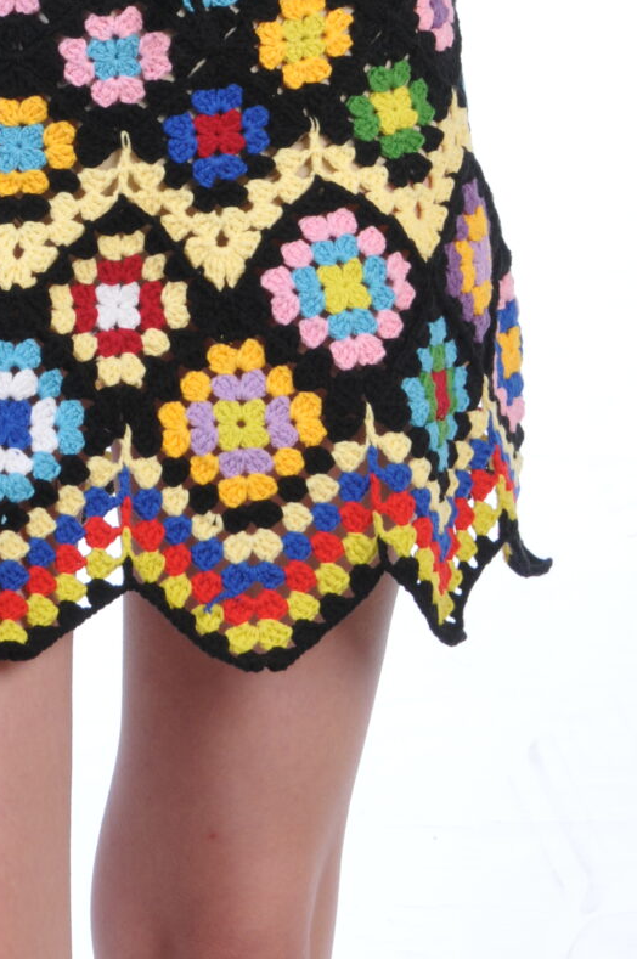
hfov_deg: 6.4
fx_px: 5668
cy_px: -120
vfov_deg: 9.6
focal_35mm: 213
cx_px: 170
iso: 200
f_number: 14
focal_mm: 62
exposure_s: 1/80
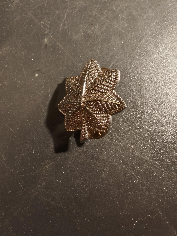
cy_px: 118
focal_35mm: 23
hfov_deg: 58.9
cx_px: 88
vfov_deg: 73.9
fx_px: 157
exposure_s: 1/50
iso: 400
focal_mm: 2.32
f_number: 2
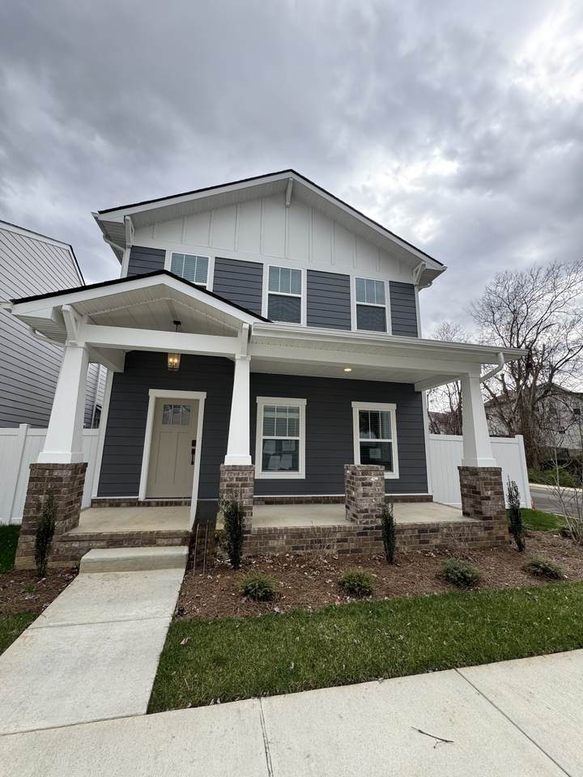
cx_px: 292
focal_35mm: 14
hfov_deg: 85.7
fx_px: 314
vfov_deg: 102.1
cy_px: 388
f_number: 2.2
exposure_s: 1/357
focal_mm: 2.22
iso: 40
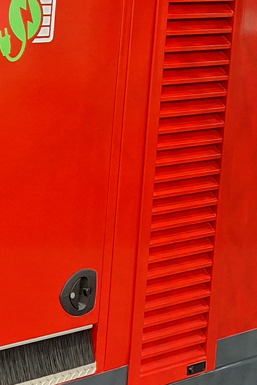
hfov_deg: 12.7
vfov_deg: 19.9
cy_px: 11
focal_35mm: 100
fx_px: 1070
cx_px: -172
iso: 250
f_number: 1.8
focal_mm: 5.54
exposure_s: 1/50
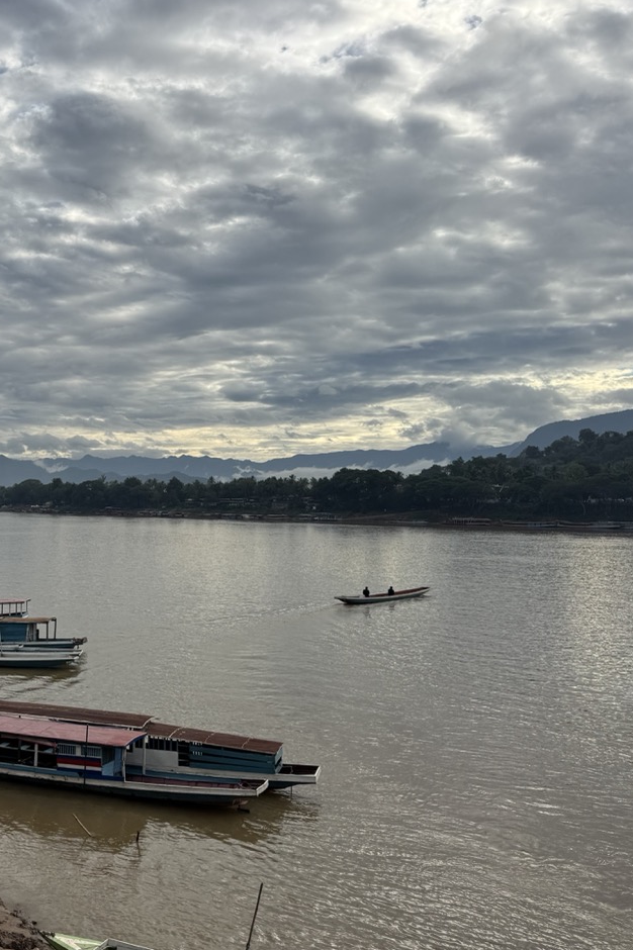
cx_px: 105
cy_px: 467
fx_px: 897
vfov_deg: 55.8
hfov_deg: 37.1
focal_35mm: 34
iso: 80
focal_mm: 6.76
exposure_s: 1/6410
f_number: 1.78
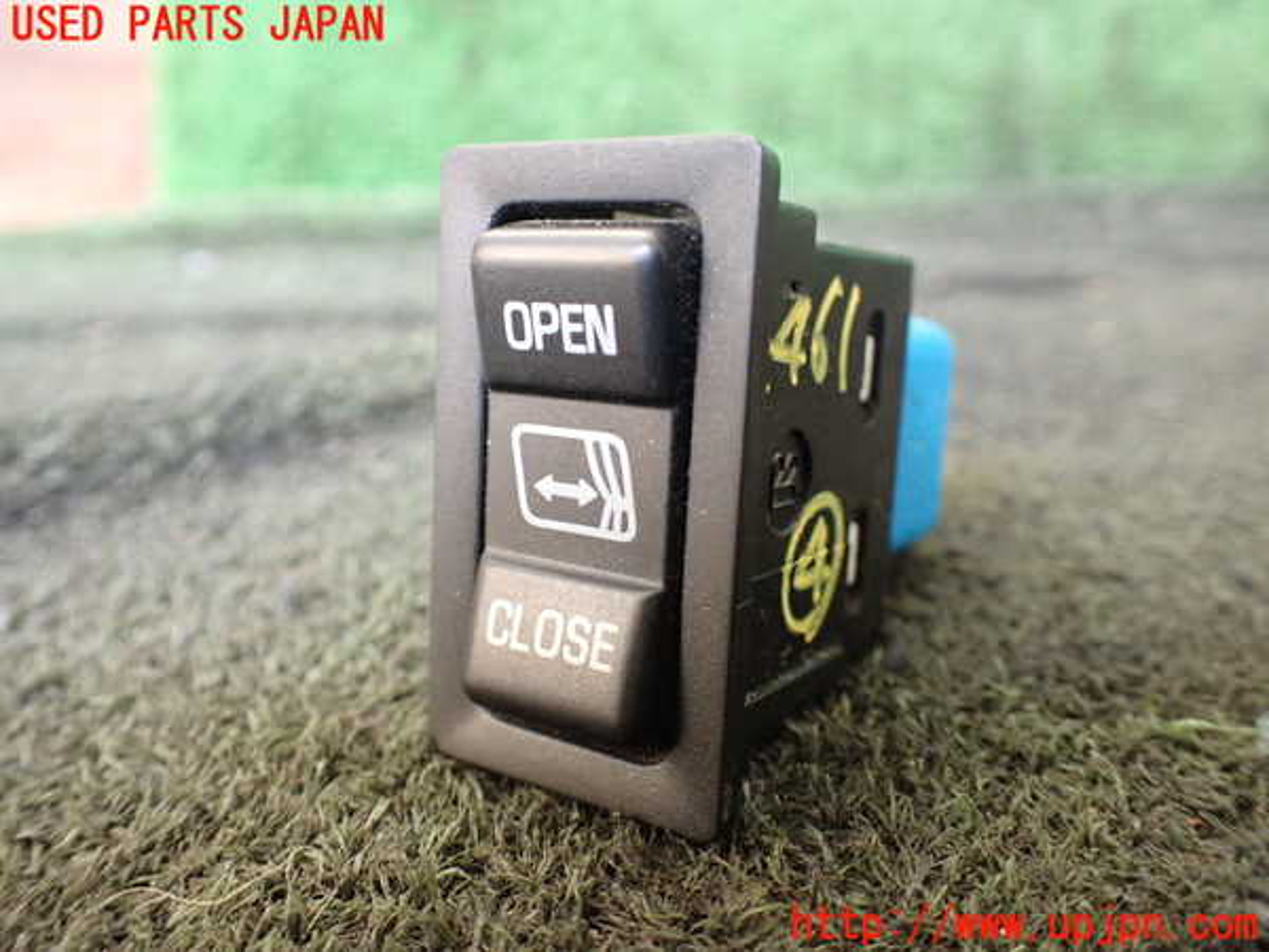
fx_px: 1100
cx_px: 634
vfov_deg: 46.8
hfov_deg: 60.0
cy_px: 476
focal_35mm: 30
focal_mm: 5.4
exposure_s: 1/80
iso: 800
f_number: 2.3
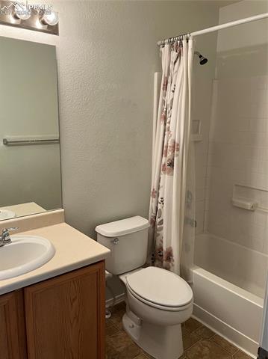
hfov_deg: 49.7
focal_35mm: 28
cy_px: 180
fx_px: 290
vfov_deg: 63.5
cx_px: 134
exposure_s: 1/60
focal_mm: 3.99
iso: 64
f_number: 1.8
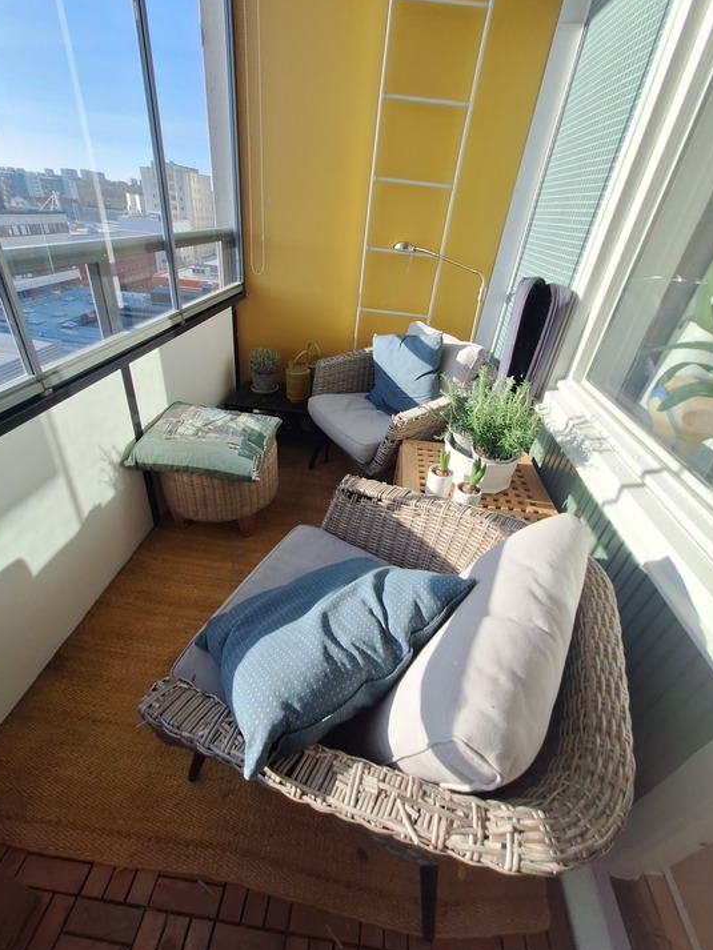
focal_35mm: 14
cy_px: 456
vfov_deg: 102.0
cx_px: 366
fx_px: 384
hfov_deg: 85.7
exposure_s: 1/993
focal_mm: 1.74
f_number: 2.2
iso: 40
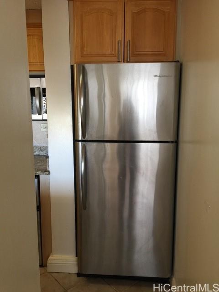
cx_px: 110
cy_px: 146
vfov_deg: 61.7
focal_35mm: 29
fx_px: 245
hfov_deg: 48.2
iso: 32
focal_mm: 4.15
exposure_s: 1/15
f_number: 2.2
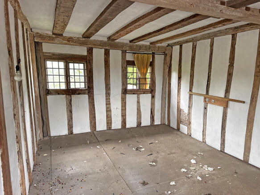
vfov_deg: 56.8
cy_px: 98
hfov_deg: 71.6
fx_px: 180
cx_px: 130
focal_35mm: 24
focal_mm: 6.86
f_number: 1.78
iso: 250
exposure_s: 1/84
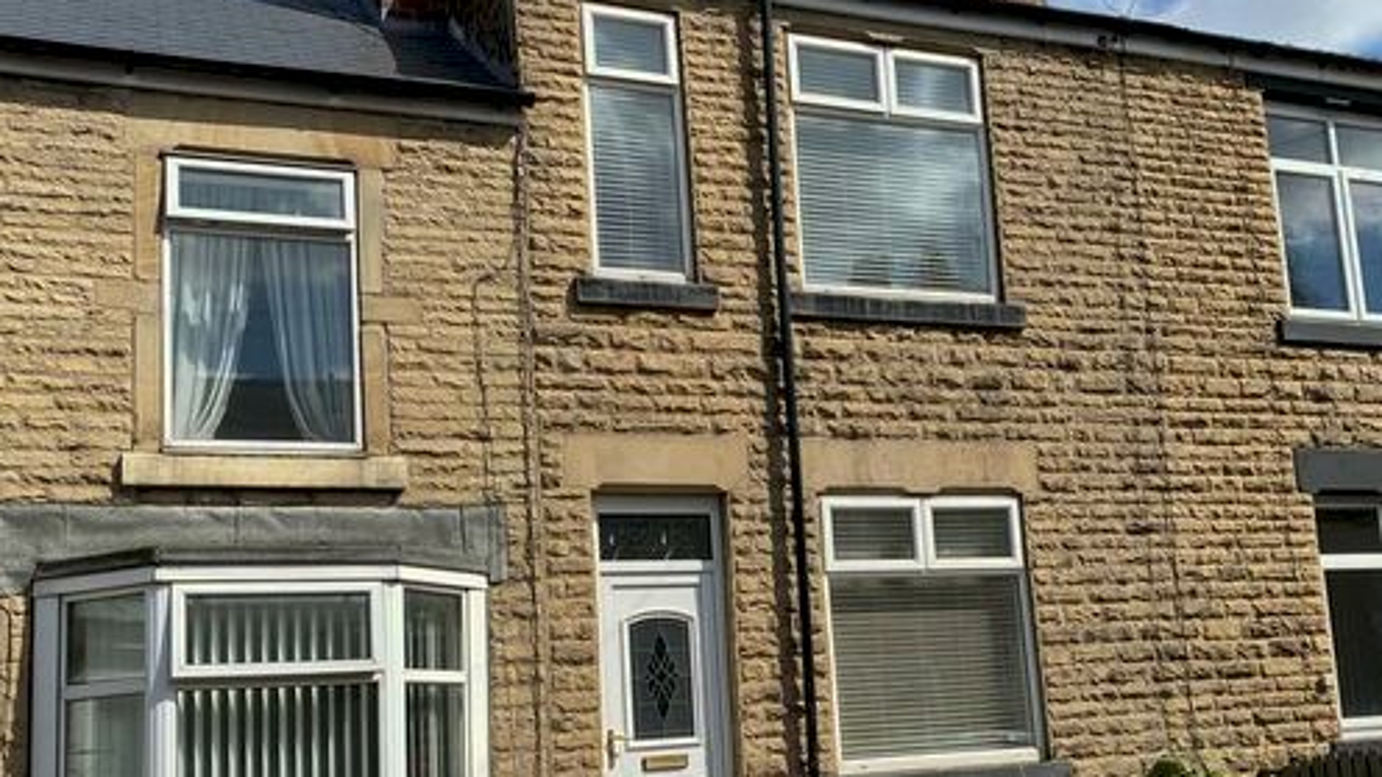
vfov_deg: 29.4
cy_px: 539
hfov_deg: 50.3
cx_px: 797
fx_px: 1466
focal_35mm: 40
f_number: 1.8
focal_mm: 4.25
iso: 32
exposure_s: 1/3610
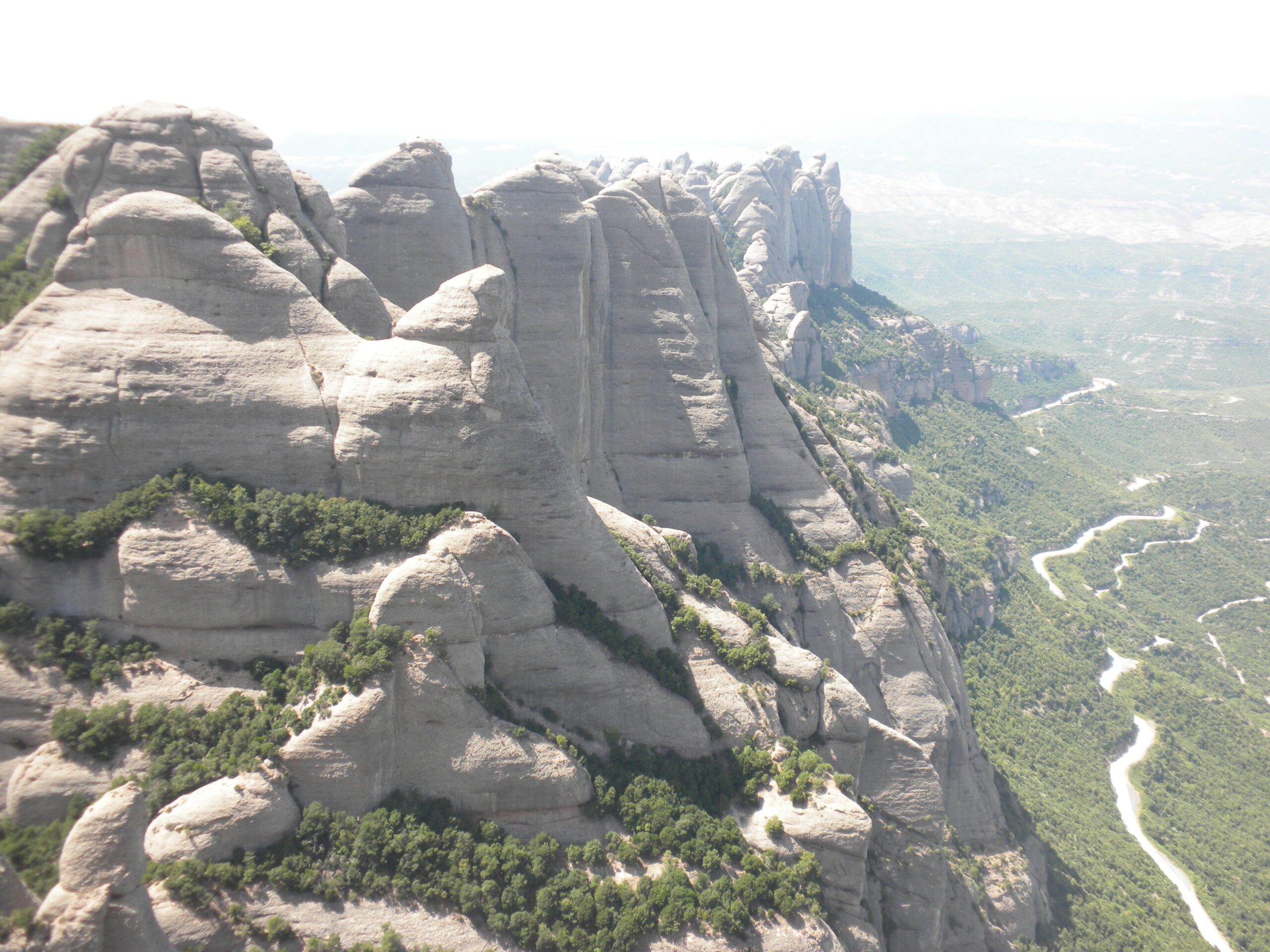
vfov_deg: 38.7
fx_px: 1357
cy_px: 476
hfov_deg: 50.1
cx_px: 635
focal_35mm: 37
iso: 64
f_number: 3.5
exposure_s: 1/248
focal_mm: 6.6
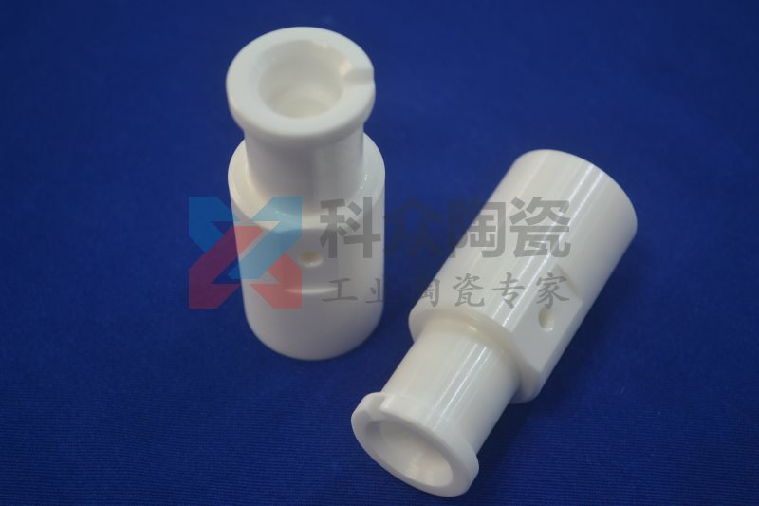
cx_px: 380
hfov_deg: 30.5
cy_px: 253
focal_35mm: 66
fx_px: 1391
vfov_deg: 20.6
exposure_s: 1/20
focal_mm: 44
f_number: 5.3
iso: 400
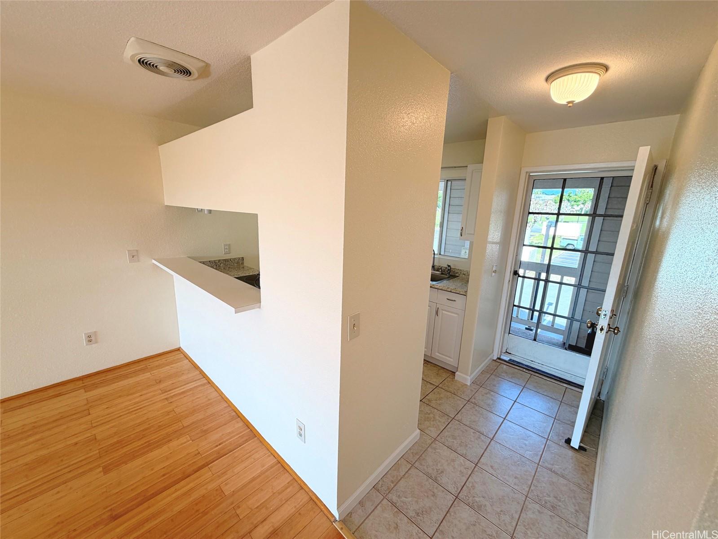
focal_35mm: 14
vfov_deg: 85.7
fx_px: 290
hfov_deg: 102.1
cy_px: 270
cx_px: 359
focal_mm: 2.22
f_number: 2.2
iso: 50
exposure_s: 1/120
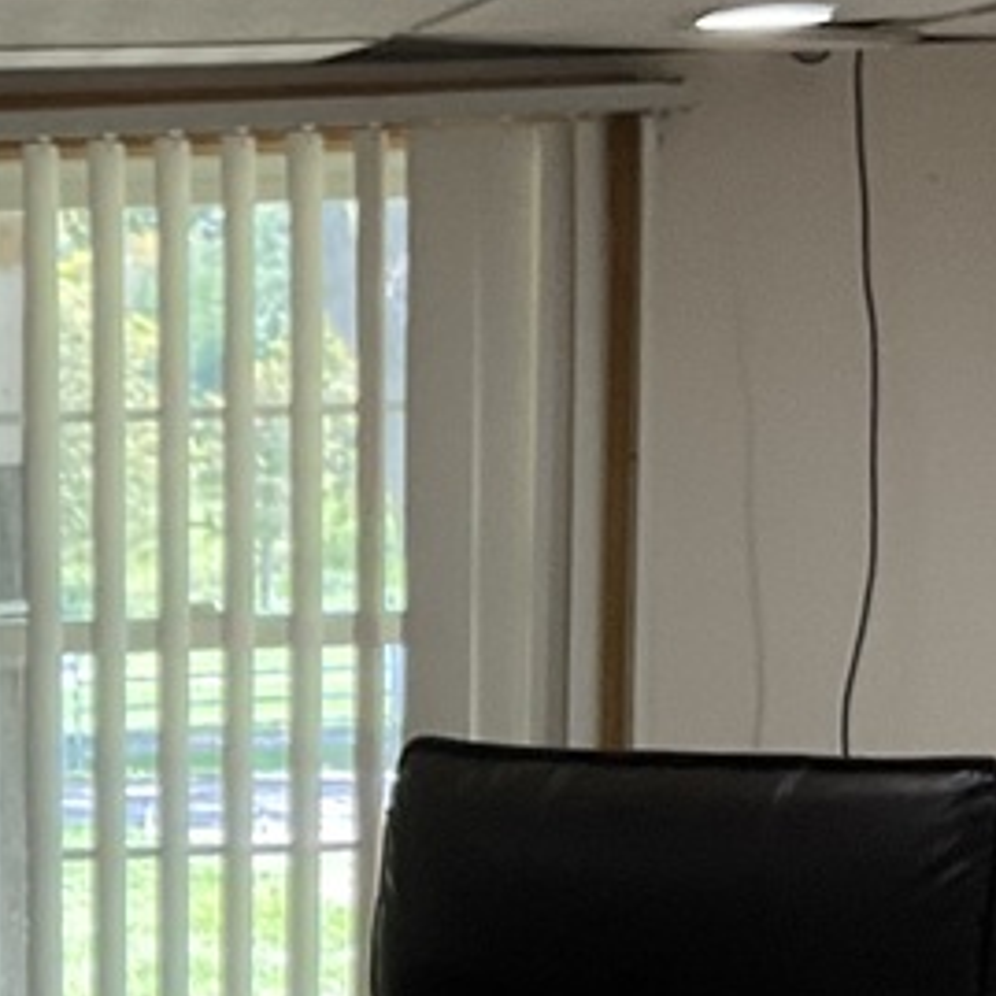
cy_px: 1174
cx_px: -448
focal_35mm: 137
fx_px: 4460
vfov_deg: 12.5
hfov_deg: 12.2
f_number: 1.8
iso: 40
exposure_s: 1/60
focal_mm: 3
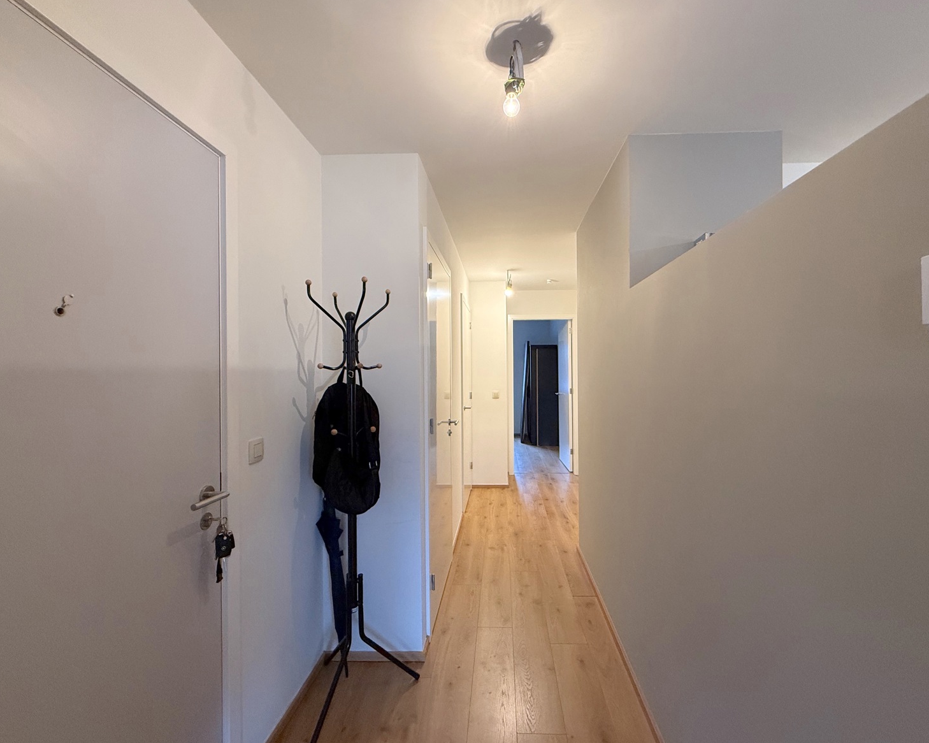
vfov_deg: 84.0
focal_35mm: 15
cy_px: 370
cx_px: 493
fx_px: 412
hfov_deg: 96.7
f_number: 2.2
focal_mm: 2.22
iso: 400
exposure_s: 1/50
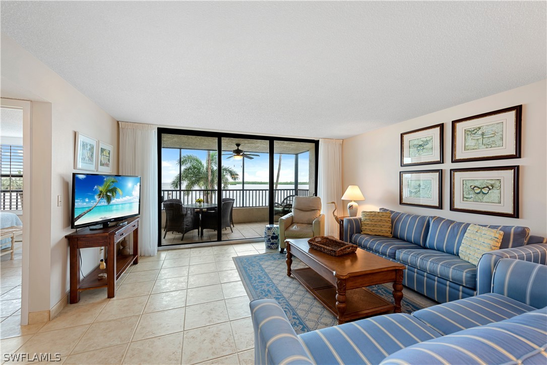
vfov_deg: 81.2
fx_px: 213
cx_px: 274
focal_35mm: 14
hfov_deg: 104.2
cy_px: 182
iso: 100
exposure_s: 1/1.67
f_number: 9
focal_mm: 14
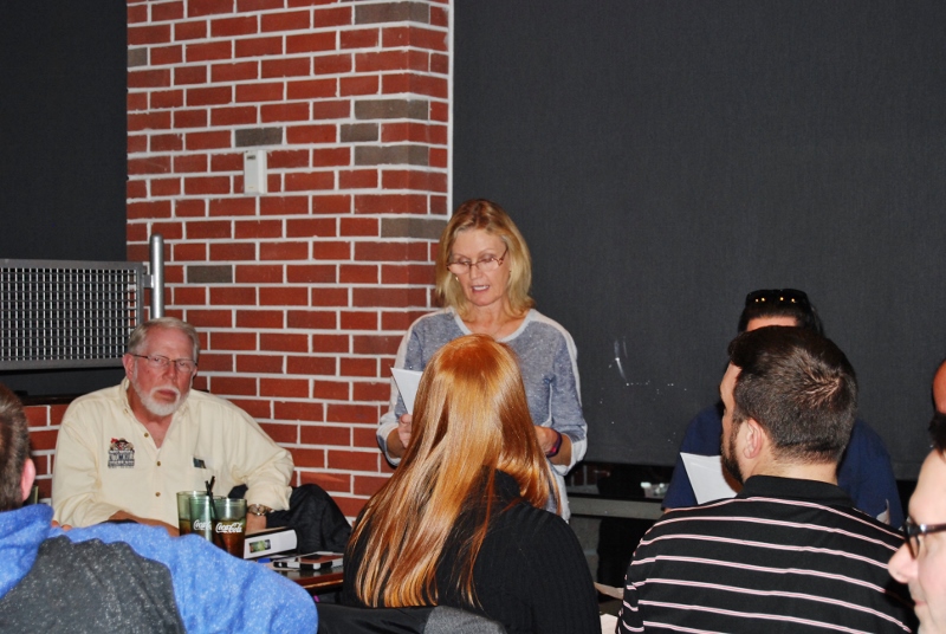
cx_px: 473
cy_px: 317
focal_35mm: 82
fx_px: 2171
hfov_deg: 24.6
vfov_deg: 16.6
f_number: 5.6
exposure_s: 1/60
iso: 640
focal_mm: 55
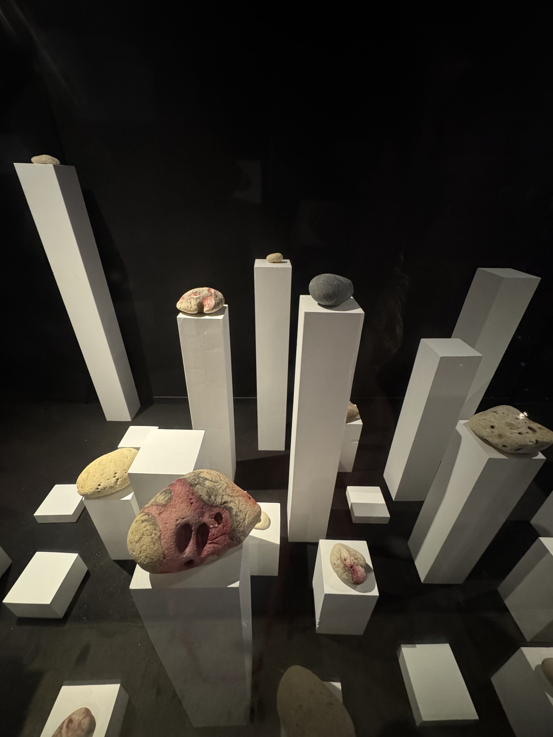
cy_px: 368
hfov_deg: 85.7
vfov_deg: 102.1
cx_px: 276
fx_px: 298
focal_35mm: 14
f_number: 2.2
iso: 1000
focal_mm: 2.22
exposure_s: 1/33
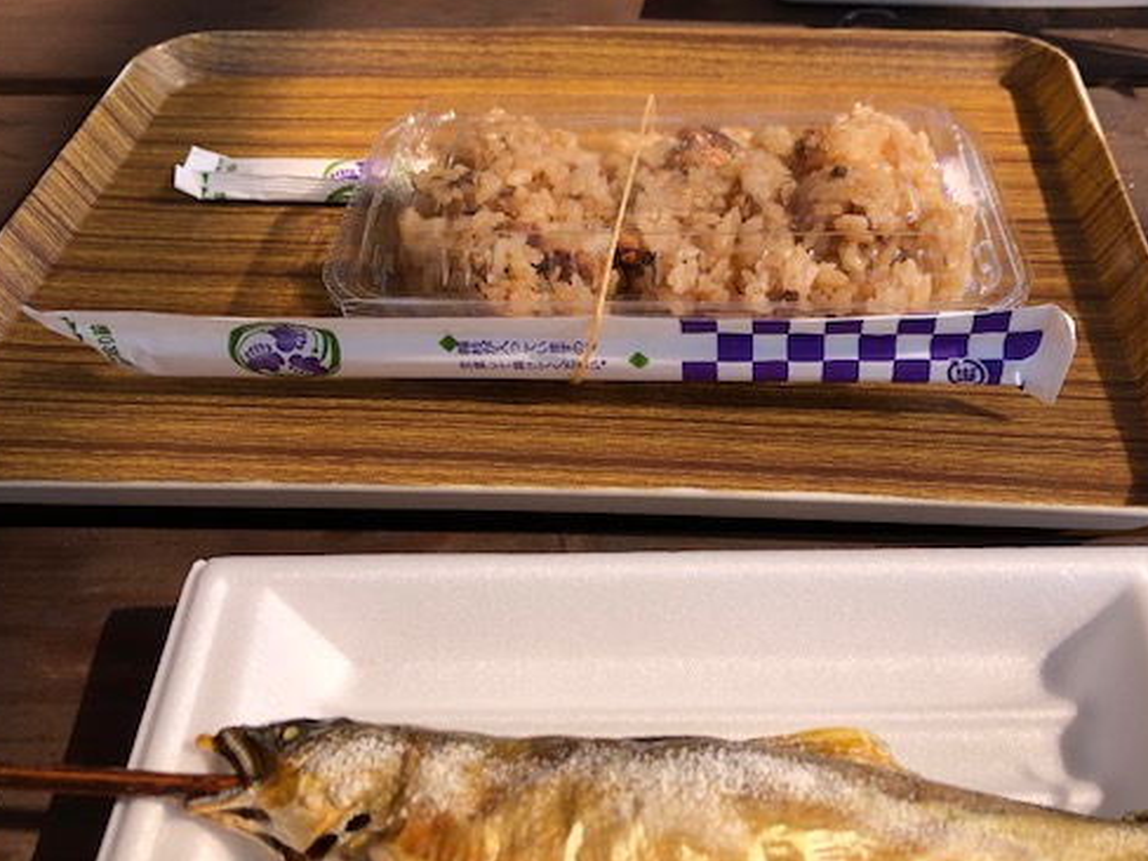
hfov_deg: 48.9
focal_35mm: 38
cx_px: 645
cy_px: 433
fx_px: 1260
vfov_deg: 37.7
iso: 20
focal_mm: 3.99
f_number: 1.8
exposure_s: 1/960
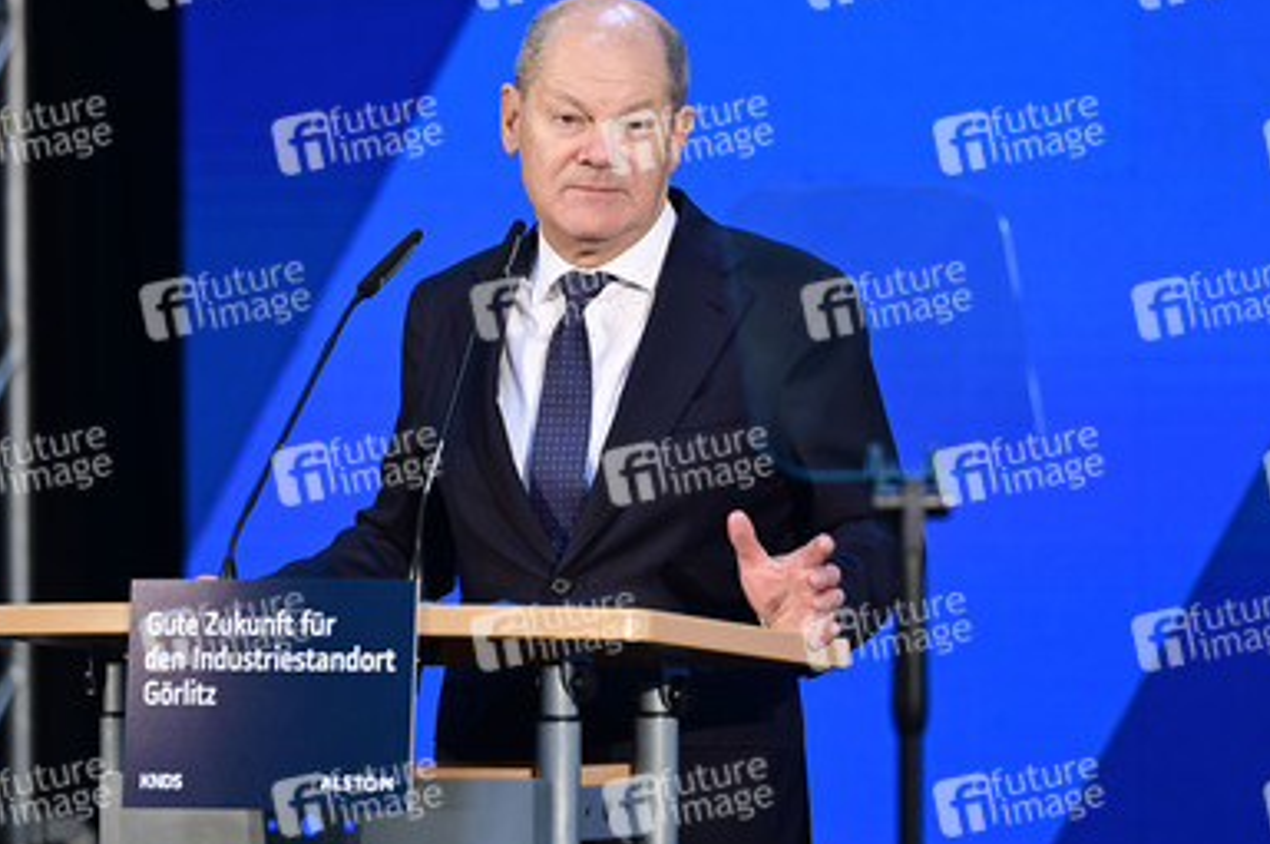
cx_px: 600
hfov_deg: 8.8
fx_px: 8280
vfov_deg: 5.8
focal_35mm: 235
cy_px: 384
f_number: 3.5
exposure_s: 1/320
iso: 1250
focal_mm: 200
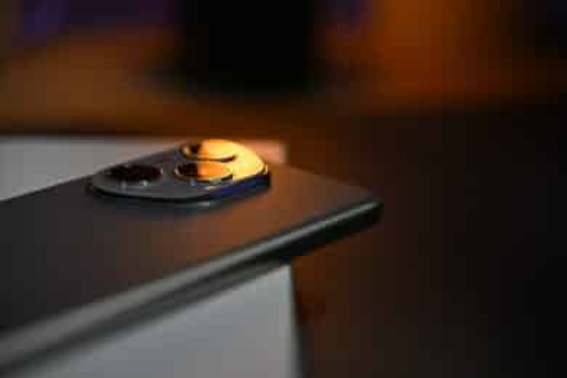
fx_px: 1181
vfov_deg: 18.2
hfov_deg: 27.0
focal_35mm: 75
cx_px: 284
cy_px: 189
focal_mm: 75
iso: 320
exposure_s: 1/800
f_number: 2.8
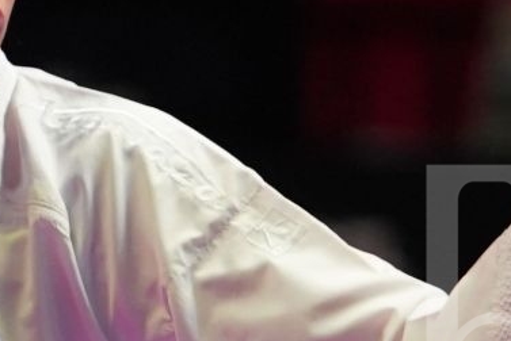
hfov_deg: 1.7
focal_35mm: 1178
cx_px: 94
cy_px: 288
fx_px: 16733
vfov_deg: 1.2
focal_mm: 165
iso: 2000
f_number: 2.8
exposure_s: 1/1000
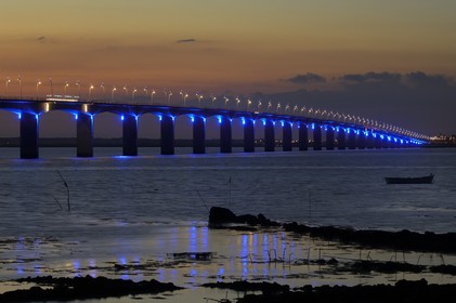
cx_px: 228
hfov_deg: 13.1
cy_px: 152
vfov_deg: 8.7
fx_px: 1993
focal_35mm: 158
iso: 100
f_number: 5.6
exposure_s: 1.3
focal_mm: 105
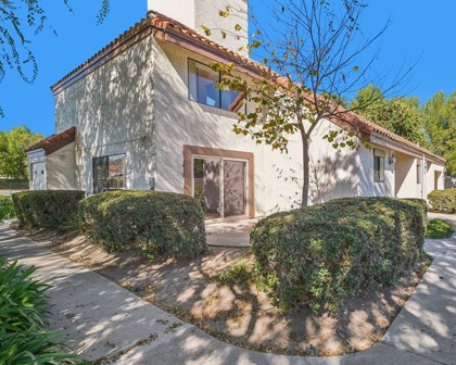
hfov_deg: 79.9
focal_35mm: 20
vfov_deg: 68.0
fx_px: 270
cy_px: 166
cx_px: 261
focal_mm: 9
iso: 160
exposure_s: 1/70
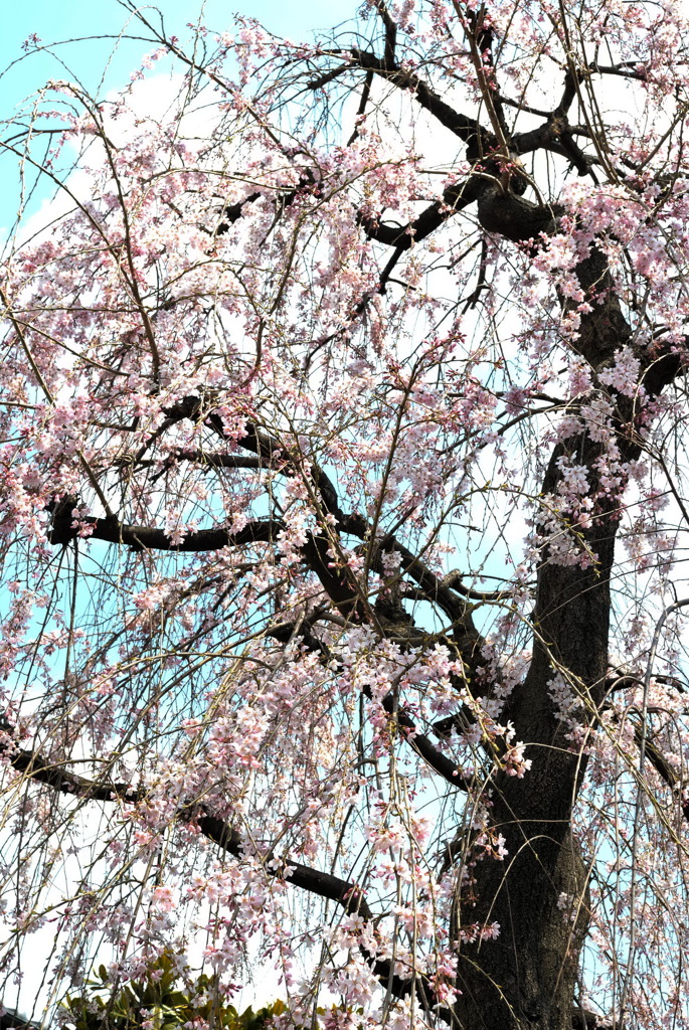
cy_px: 515
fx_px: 1632
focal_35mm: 57
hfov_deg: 23.8
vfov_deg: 35.0
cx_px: 344
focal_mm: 38
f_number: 9
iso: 100
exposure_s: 1/125
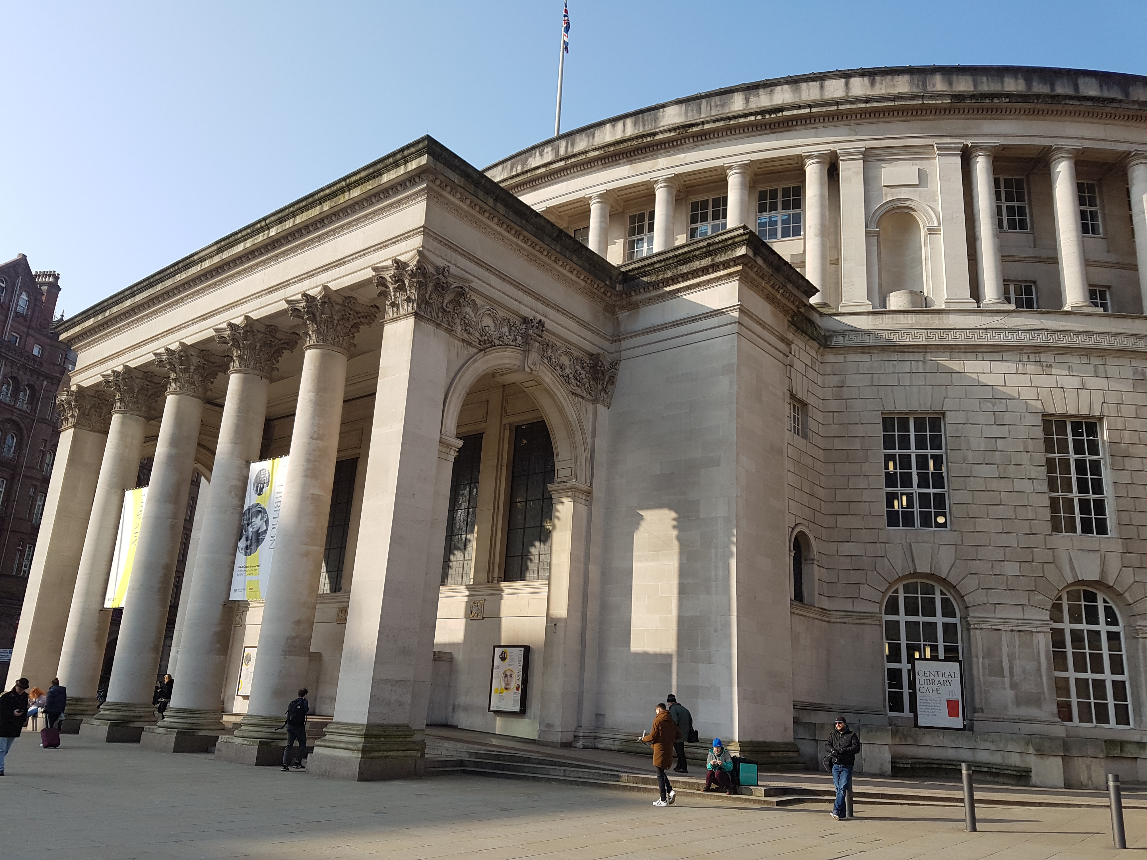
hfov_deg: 67.3
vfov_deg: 53.1
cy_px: 430
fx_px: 862
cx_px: 574
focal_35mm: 26
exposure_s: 1/1276
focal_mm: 4.2
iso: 40
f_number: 1.7
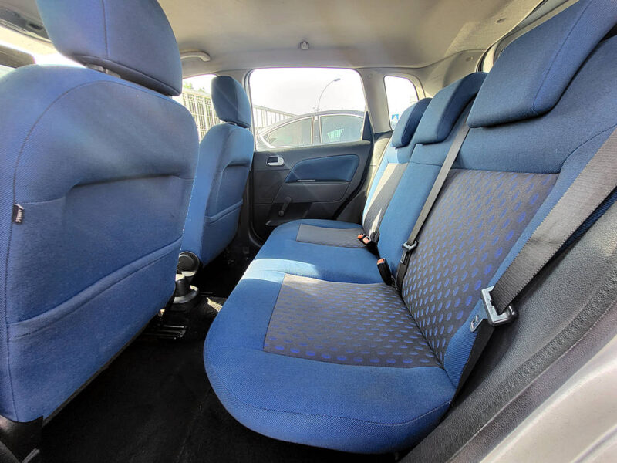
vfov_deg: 89.9
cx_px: 308
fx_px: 232
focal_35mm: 13
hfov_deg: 106.2
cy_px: 232
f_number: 2.2
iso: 40
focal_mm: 1.74
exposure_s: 1/50
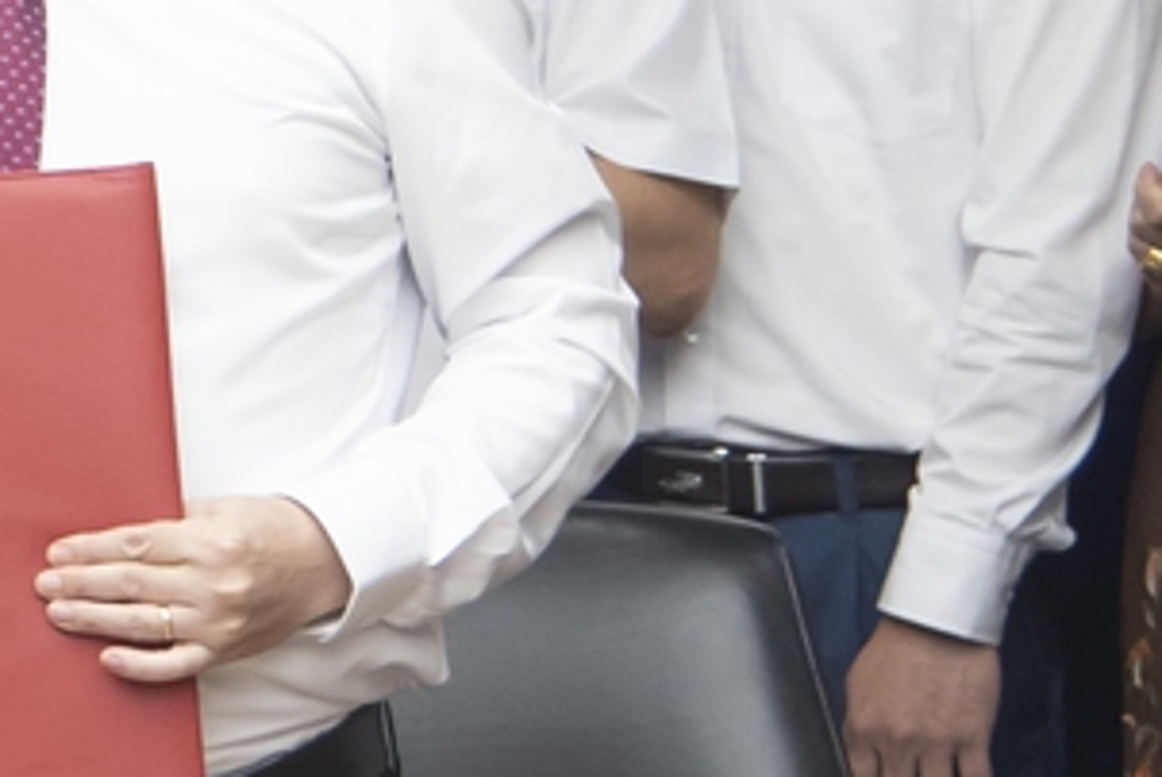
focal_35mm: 410
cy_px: -490
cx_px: -750
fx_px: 13246
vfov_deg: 3.3
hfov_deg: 5.0
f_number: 4
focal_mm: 62
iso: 1250
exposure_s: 1/200
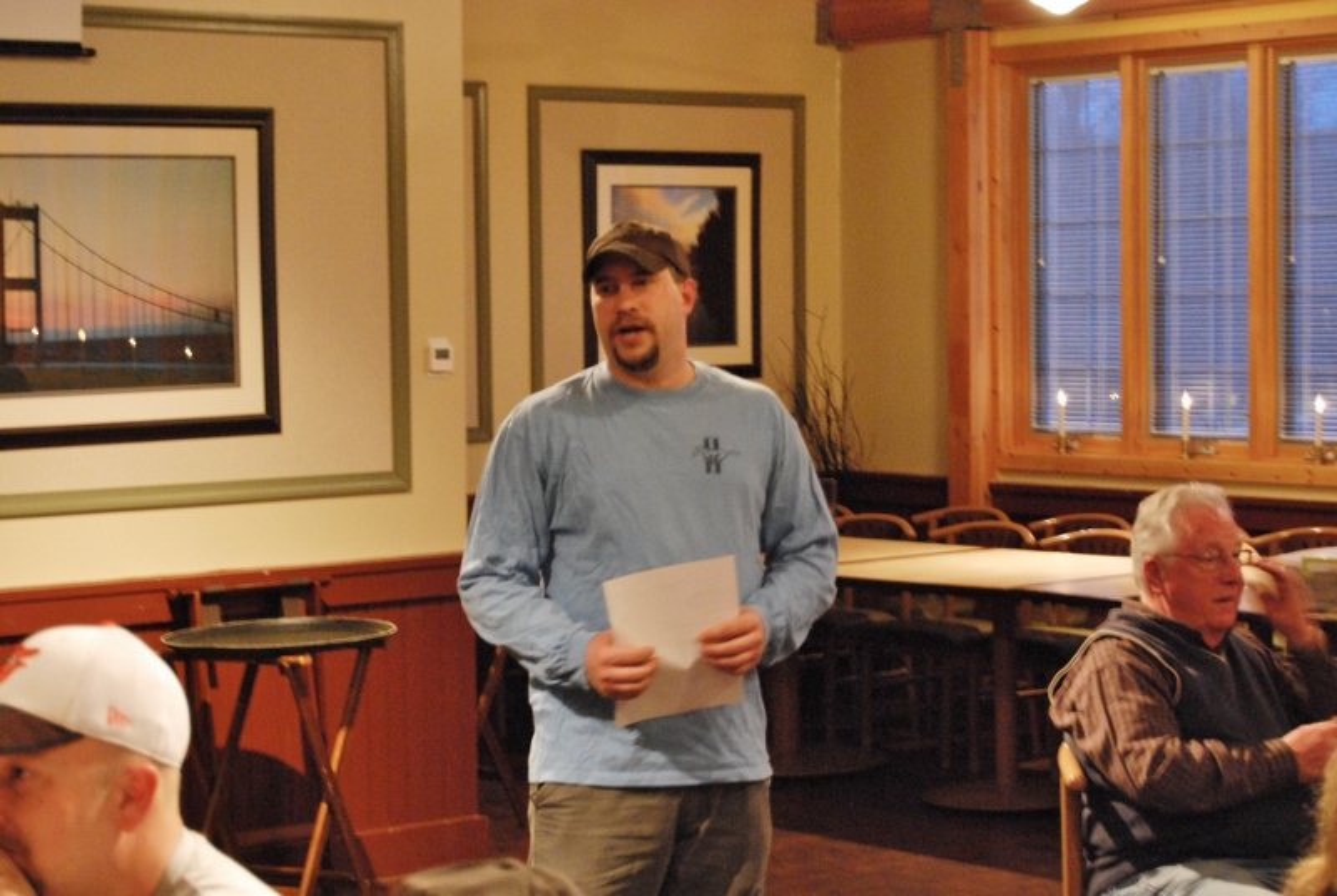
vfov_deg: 16.6
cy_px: 448
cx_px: 668
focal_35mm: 82
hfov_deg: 24.6
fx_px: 3068
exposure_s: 1/10
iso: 1600
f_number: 5.6
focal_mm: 55
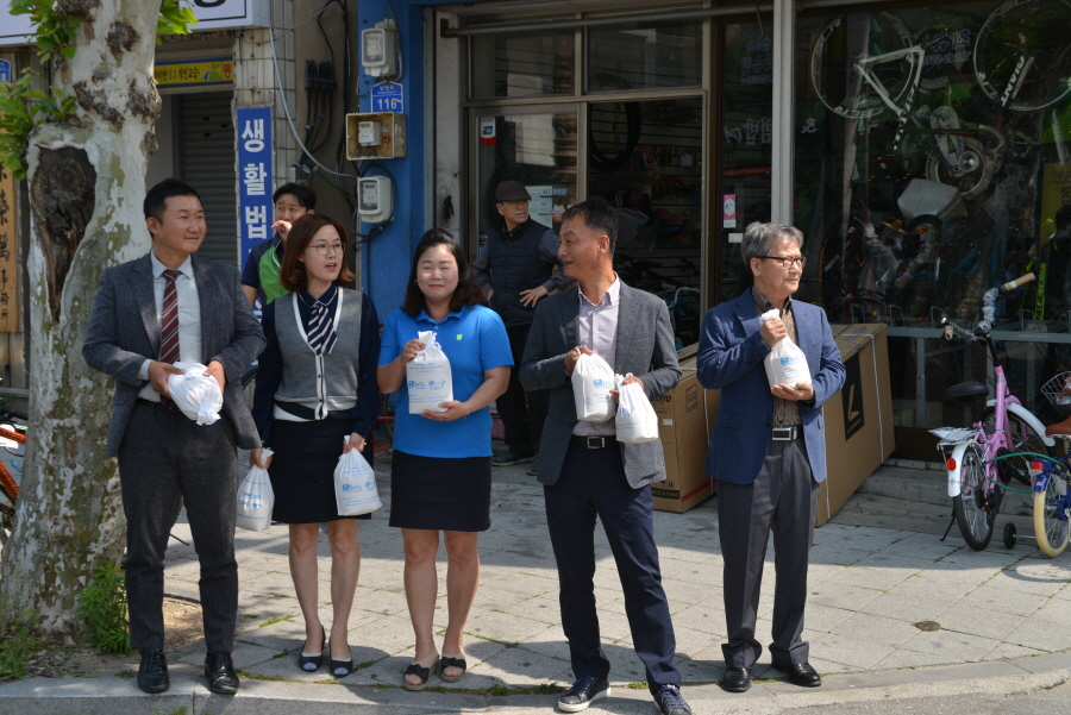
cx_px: 536
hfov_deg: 34.5
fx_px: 1726
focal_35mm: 58
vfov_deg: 23.4
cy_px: 358
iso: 200
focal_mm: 58
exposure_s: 1/160
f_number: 11
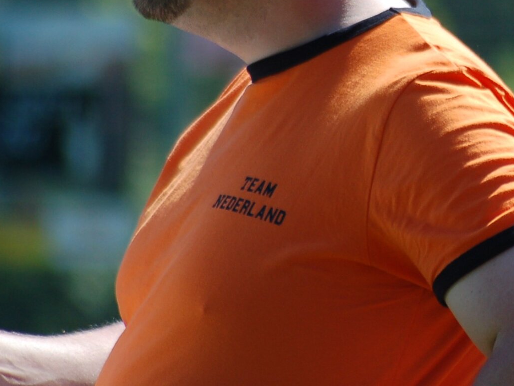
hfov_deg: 2.7
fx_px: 10947
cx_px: 497
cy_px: 71
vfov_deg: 2.0
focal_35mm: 737
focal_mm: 240
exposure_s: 1/1000
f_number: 5.3
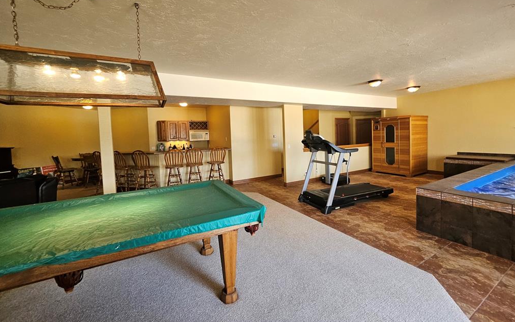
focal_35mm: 14
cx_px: 260
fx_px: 197
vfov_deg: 78.5
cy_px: 148
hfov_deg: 105.3
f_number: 2.2
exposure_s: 1/60
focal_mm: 1.7
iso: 160
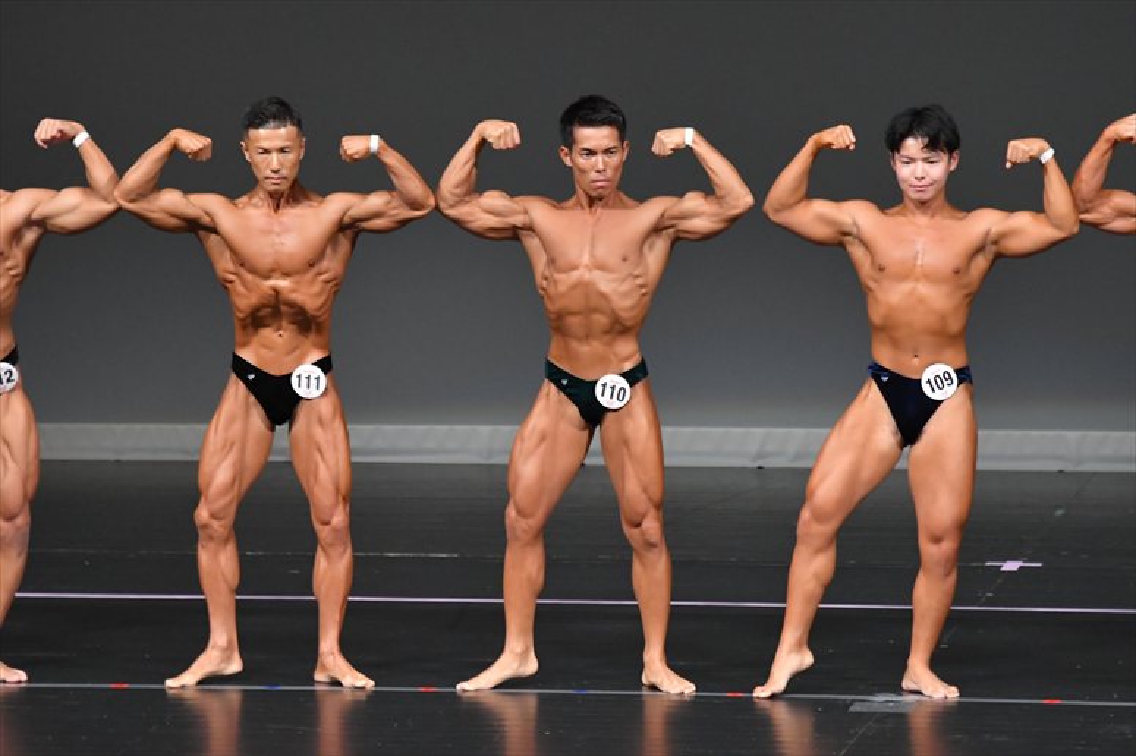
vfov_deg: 4.4
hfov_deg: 6.5
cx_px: 568
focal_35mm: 315
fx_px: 9935
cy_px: 378
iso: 4000
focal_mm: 210
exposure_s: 1/400
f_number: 5.6
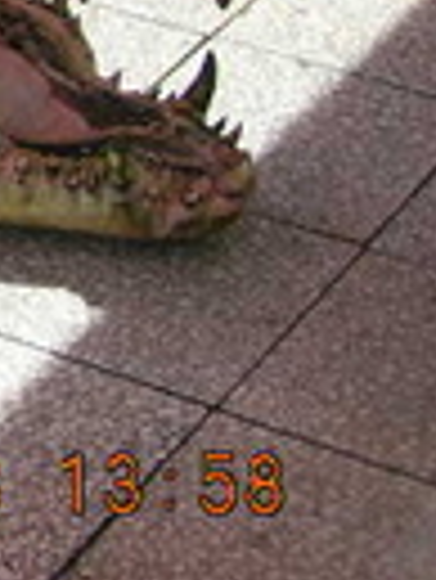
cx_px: -854
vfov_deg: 10.7
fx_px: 2968
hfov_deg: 7.4
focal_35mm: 177
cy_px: -315
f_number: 2.8
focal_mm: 7.8
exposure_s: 1/96.2
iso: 64
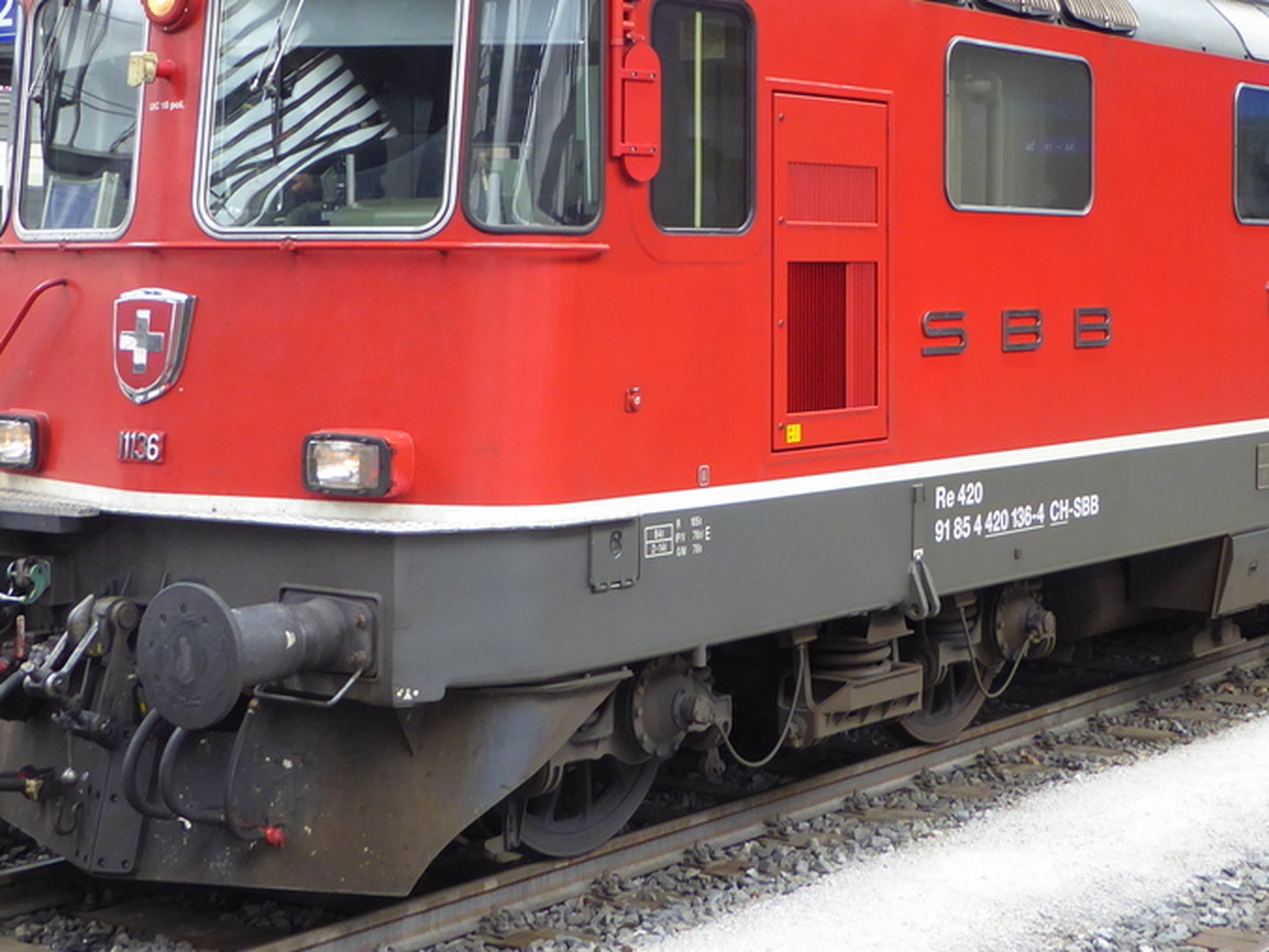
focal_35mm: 69
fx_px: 2530
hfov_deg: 28.1
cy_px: 305
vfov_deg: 21.2
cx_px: 700
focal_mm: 6.7
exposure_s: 1/60
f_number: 3.7
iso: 200
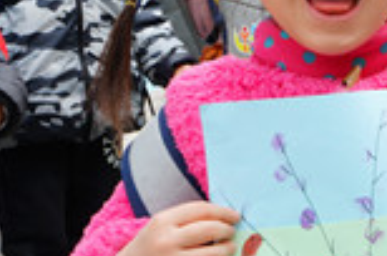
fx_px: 1298
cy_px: 131
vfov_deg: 11.3
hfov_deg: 14.8
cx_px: 691
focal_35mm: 121
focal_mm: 31
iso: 320
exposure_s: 1/60
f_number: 11
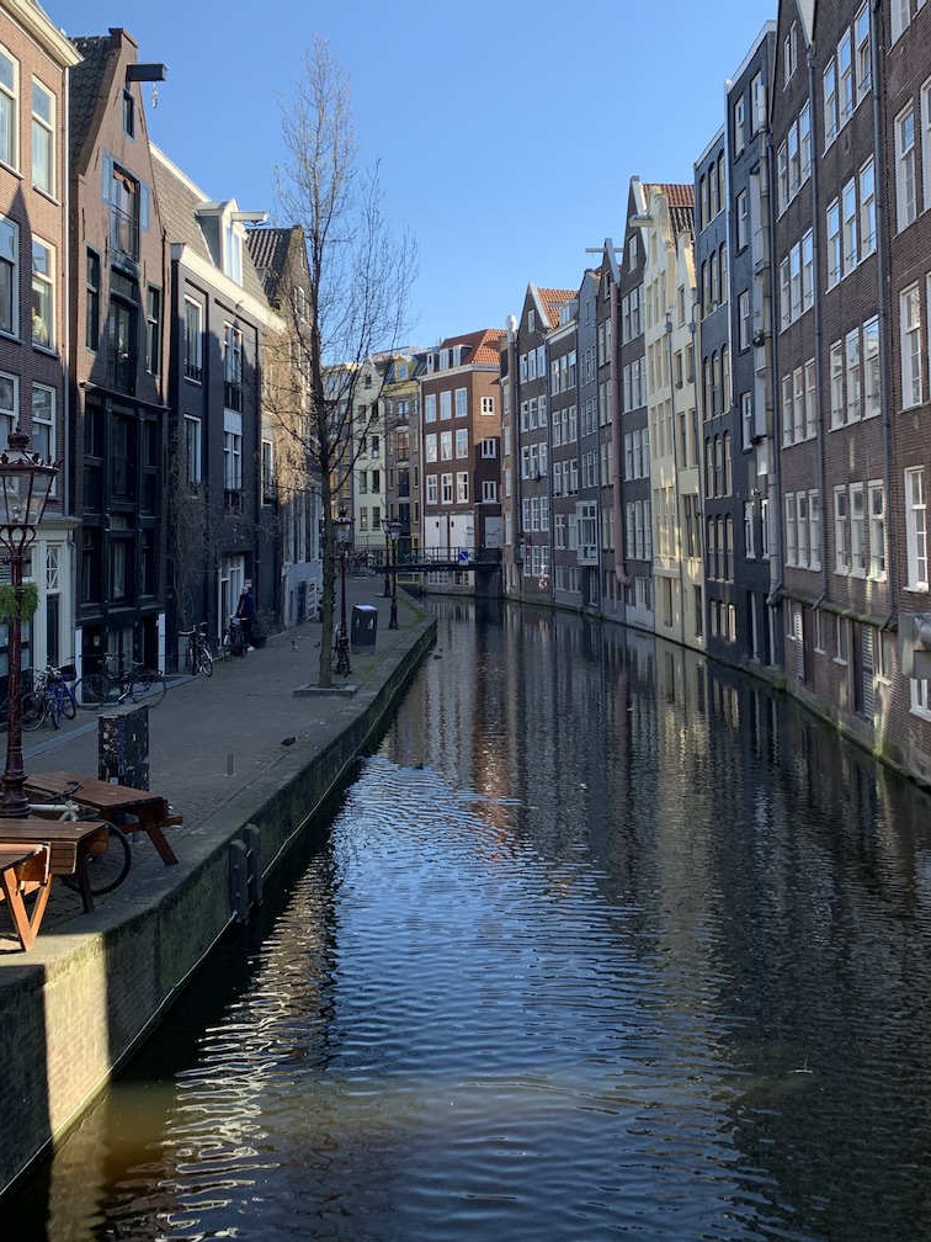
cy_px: 494
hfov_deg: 42.9
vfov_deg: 54.9
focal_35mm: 33
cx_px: 517
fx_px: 1183
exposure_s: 1/796
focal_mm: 4.25
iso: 25
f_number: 1.8
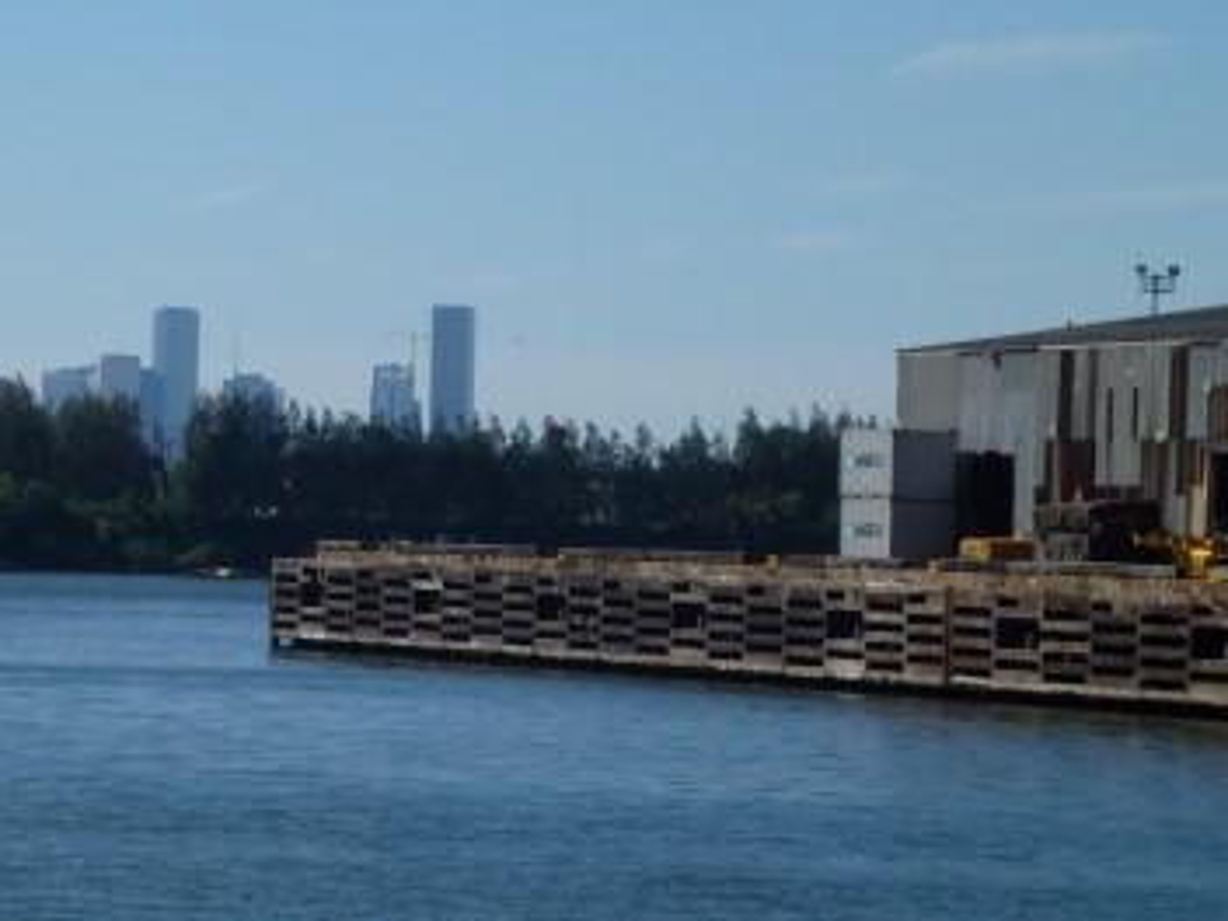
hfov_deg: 9.0
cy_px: 359
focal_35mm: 220
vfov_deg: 6.8
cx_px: 167
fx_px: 7804
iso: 100
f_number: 5.1
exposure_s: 1/1000
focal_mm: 21.7
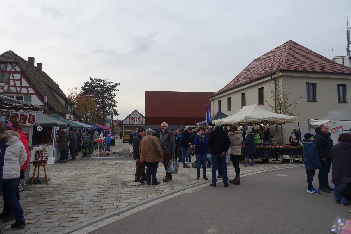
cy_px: 117
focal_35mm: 25
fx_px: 244
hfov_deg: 71.5
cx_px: 176
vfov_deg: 51.3
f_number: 4
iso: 125
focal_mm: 9.33
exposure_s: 1/200
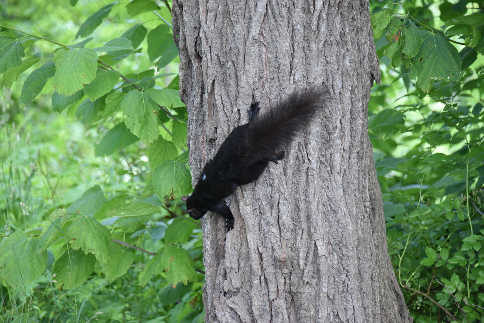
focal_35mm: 190
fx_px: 2555
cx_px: 242
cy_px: 162
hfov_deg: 10.8
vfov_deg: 7.2
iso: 2500
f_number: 5.6
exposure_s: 1/400
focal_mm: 190
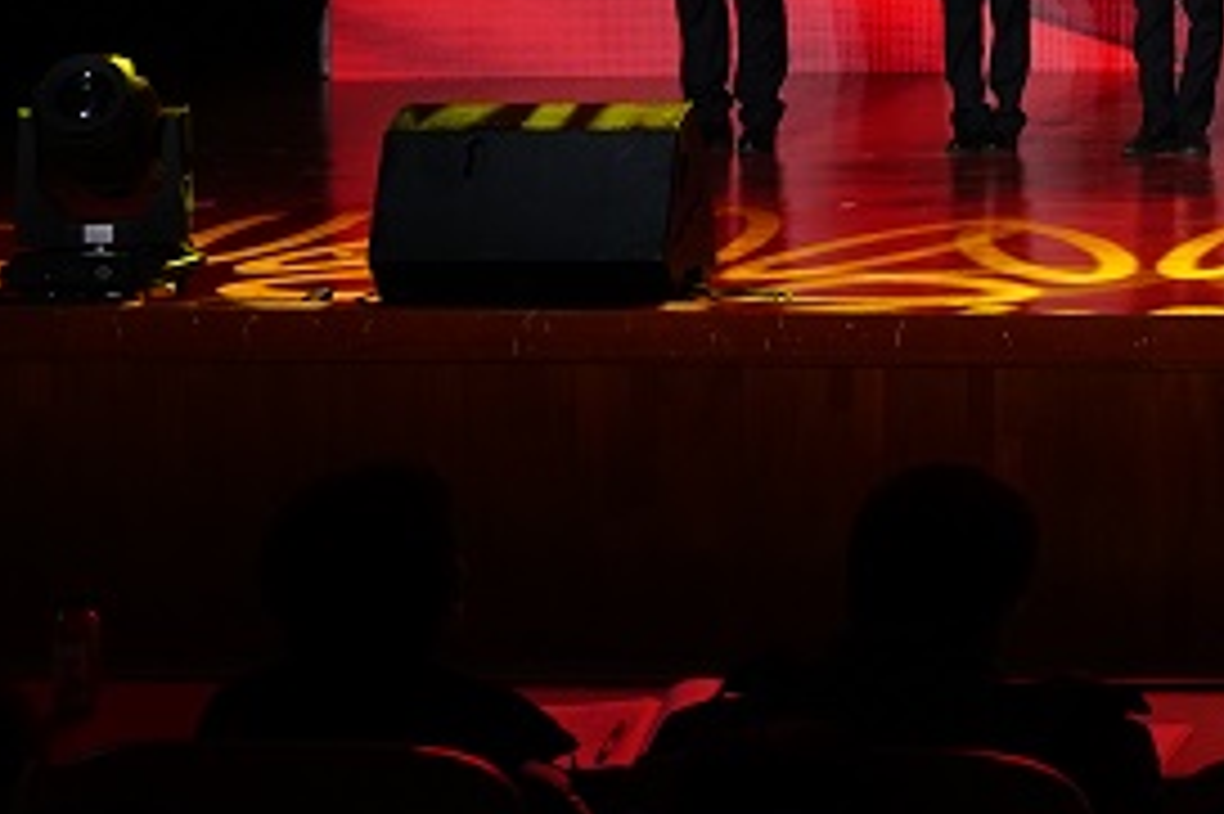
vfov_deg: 12.9
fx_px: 3500
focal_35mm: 103
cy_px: -196
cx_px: 1773
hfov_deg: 18.0
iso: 1000
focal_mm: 35
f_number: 5.6
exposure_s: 1/80
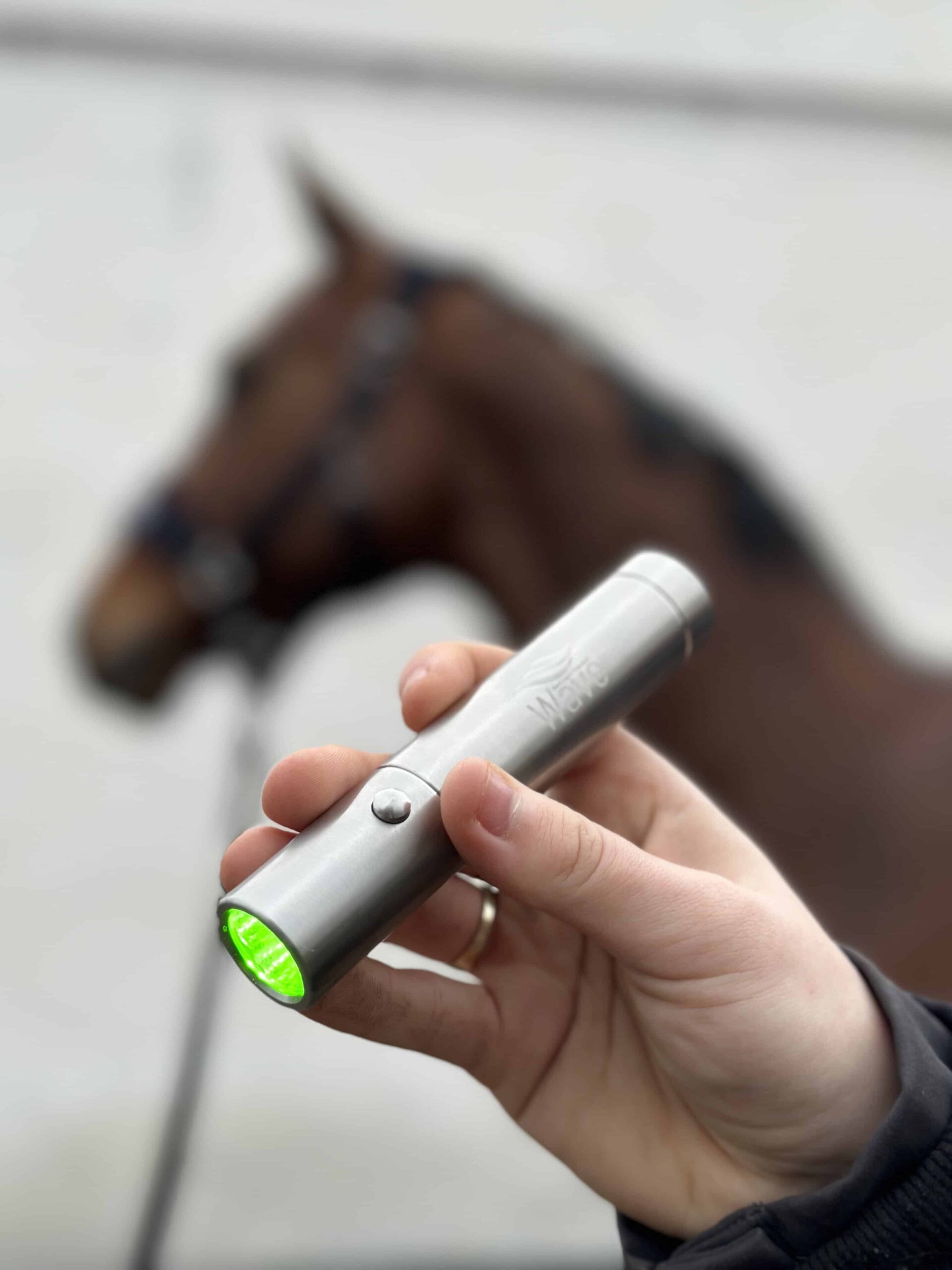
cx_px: 476
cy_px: 635
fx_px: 1760
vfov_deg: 39.7
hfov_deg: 30.3
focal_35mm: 48
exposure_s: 1/121
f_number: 1.78
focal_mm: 6.86
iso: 64
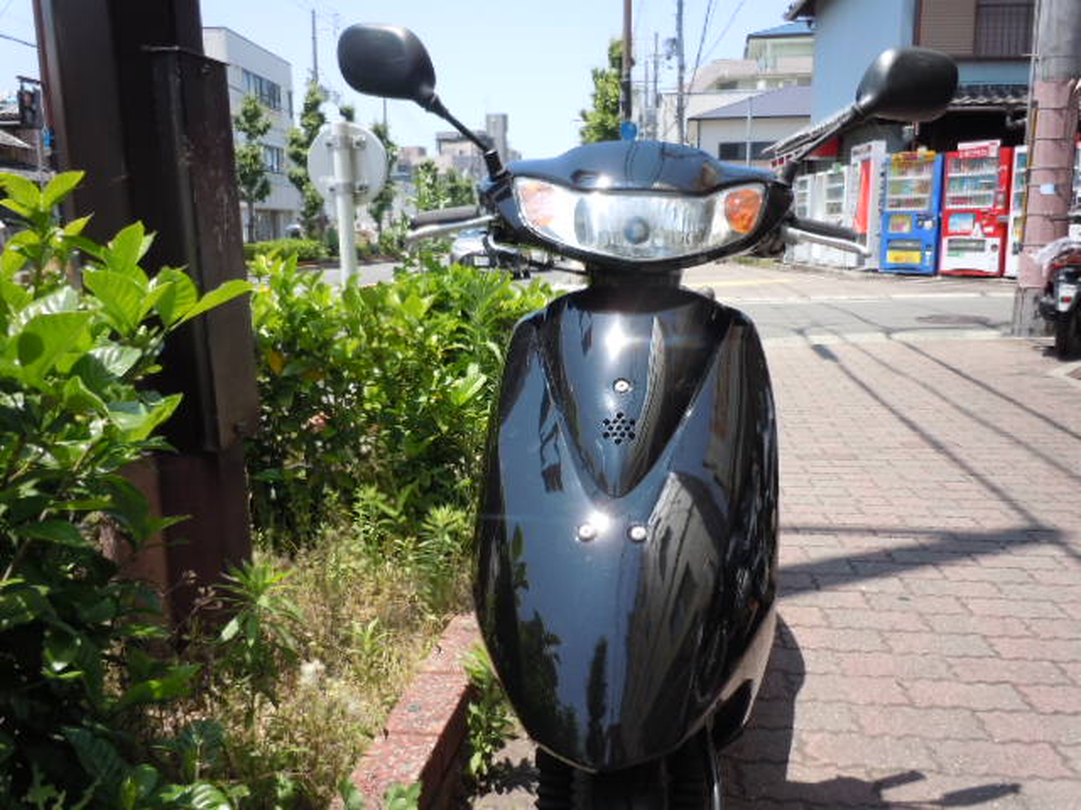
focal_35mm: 28
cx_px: 540
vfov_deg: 49.7
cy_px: 405
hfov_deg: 63.4
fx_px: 874
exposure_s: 1/320
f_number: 3.7
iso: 100
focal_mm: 5
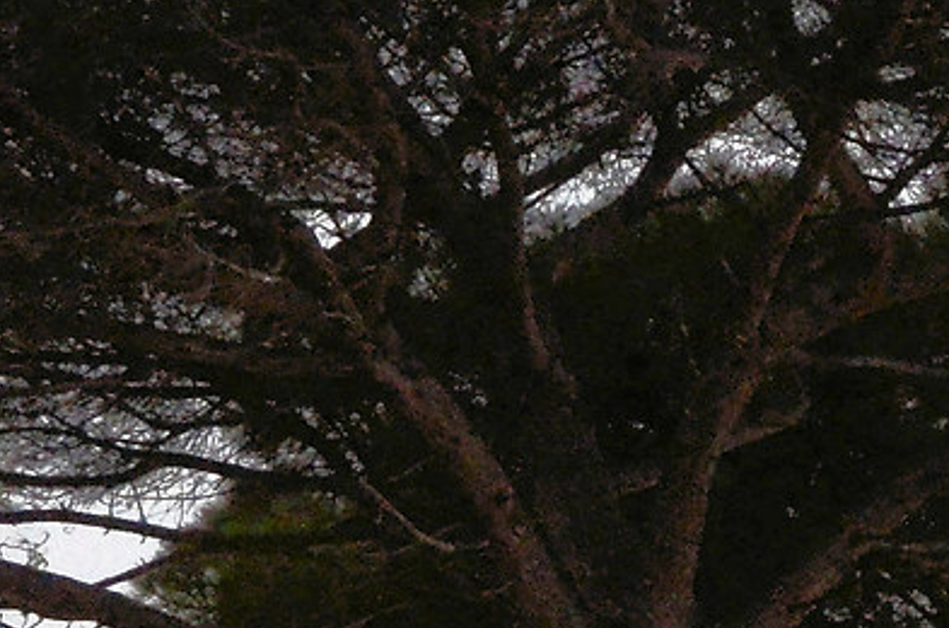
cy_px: 1115
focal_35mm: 183
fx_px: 4812
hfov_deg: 11.0
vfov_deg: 7.3
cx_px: 1207
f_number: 6.3
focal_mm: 20
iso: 1600
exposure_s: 1/2000
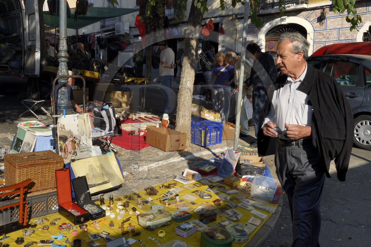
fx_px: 350
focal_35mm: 34
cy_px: 124
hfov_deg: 55.8
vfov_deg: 38.9
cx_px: 186
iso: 200
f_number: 16
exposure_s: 1/200
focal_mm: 34
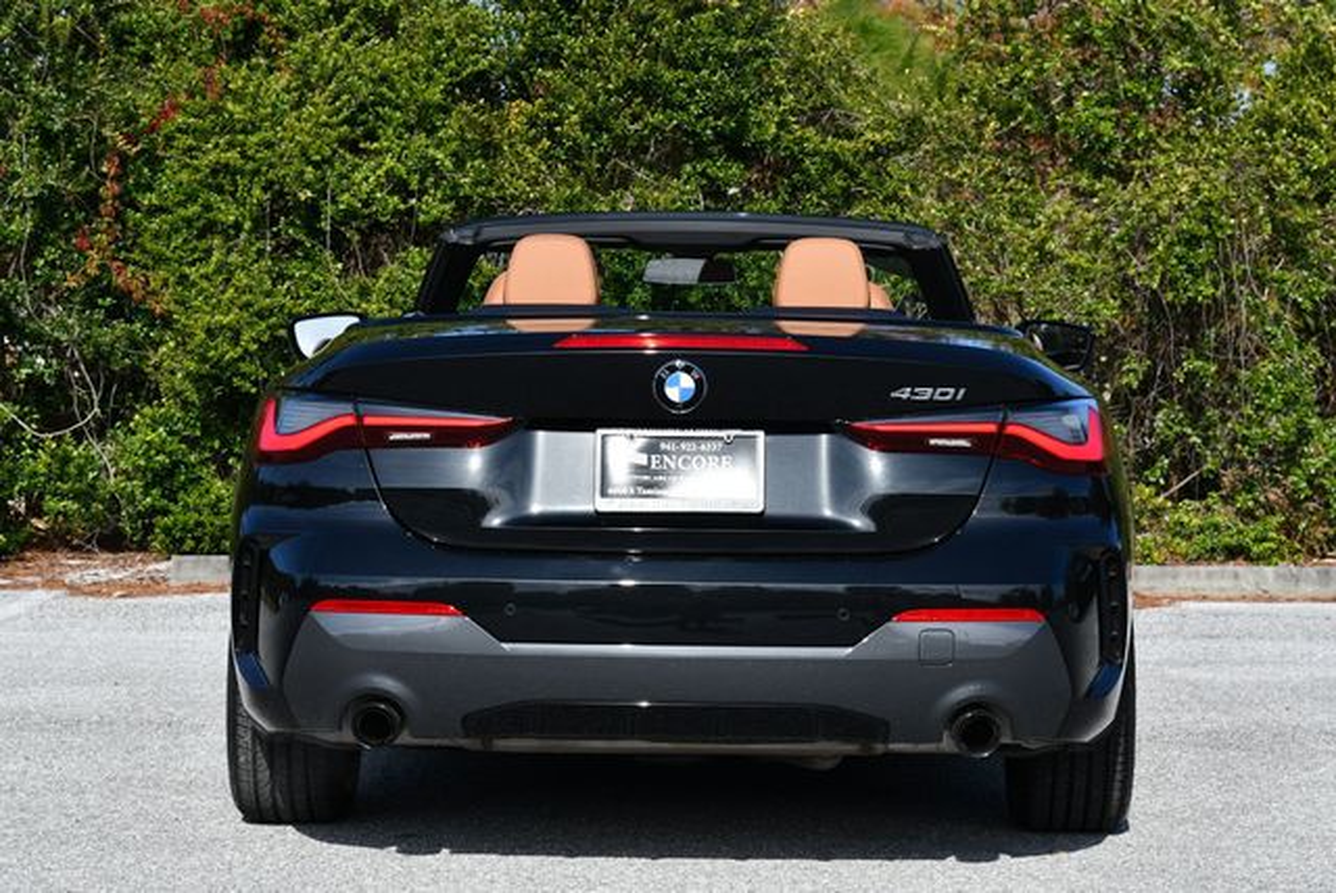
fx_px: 3566
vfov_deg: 14.3
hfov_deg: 21.2
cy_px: 446
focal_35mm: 96
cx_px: 668
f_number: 9
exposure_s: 1/320
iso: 100
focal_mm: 48
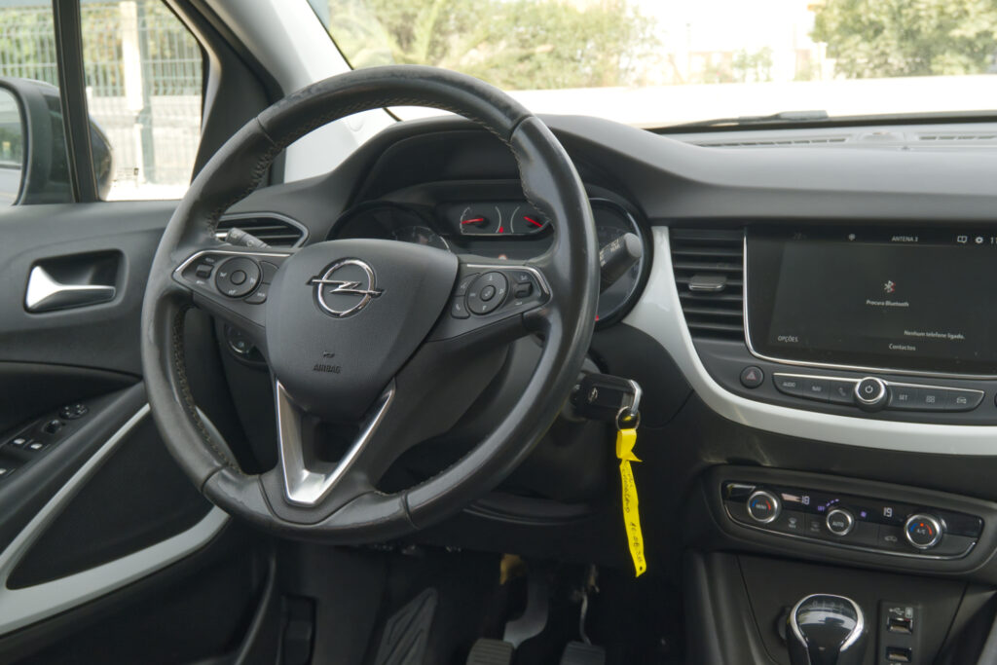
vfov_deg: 35.1
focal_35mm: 38
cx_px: 498
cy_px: 332
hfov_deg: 50.7
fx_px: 1052
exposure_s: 1/200
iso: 2000
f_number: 9
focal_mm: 25.6
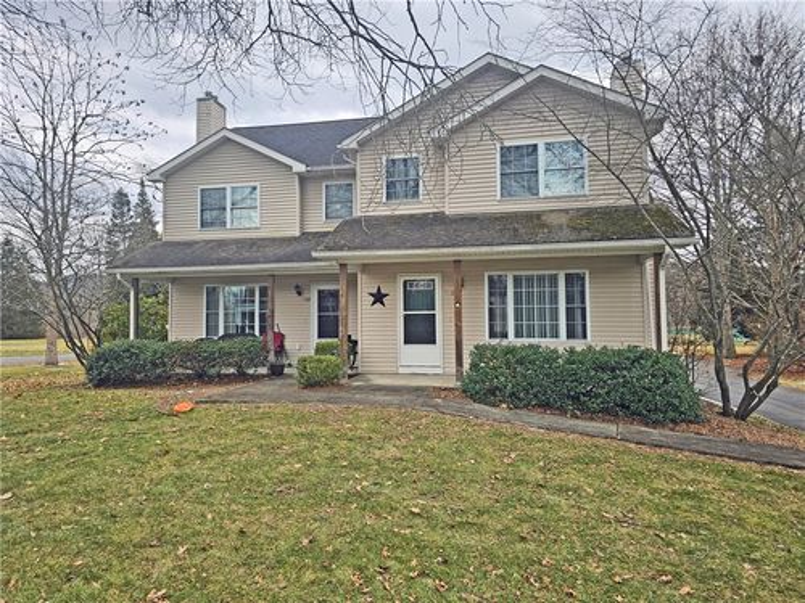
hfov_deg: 73.9
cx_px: 402
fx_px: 535
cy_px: 302
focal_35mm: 23
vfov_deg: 58.9
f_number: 1.7
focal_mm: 6.3
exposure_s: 1/207
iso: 25
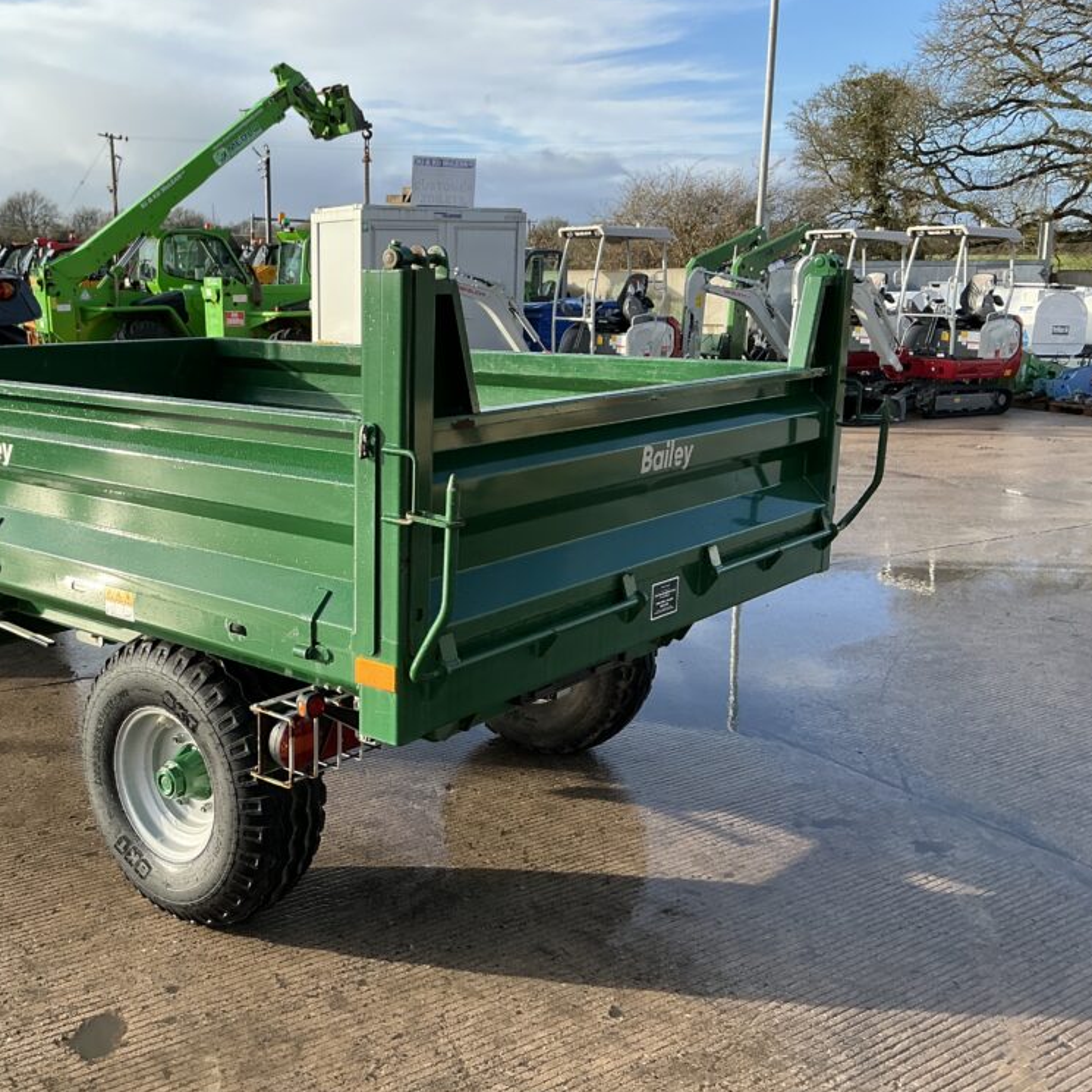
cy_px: 542
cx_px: 364
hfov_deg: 47.7
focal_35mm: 34
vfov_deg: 48.5
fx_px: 1213
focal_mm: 3
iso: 25
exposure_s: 1/568
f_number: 1.8
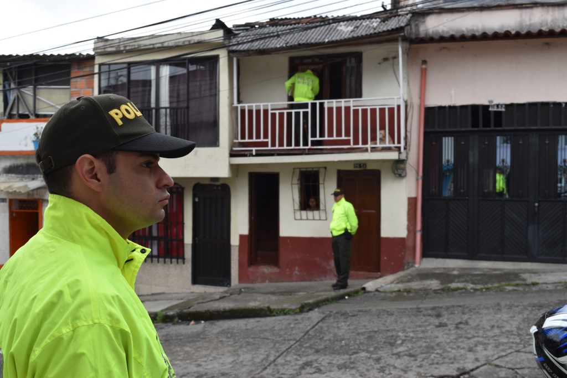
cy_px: 189
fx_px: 614
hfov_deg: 49.5
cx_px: 284
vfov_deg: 34.2
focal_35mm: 39
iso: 250
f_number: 8
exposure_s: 1/250
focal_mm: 26
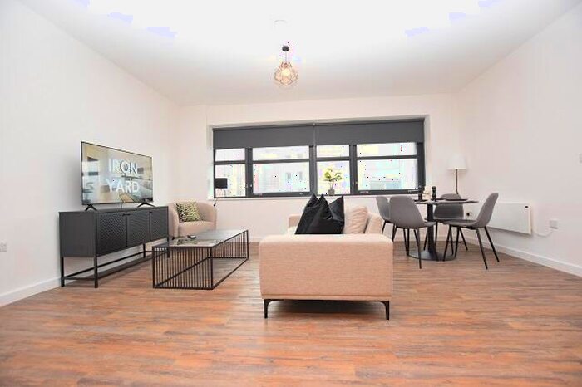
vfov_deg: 77.3
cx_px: 291
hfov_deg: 100.4
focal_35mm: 15
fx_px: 242
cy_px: 194
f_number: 3.5
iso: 1100
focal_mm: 10
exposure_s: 1/60
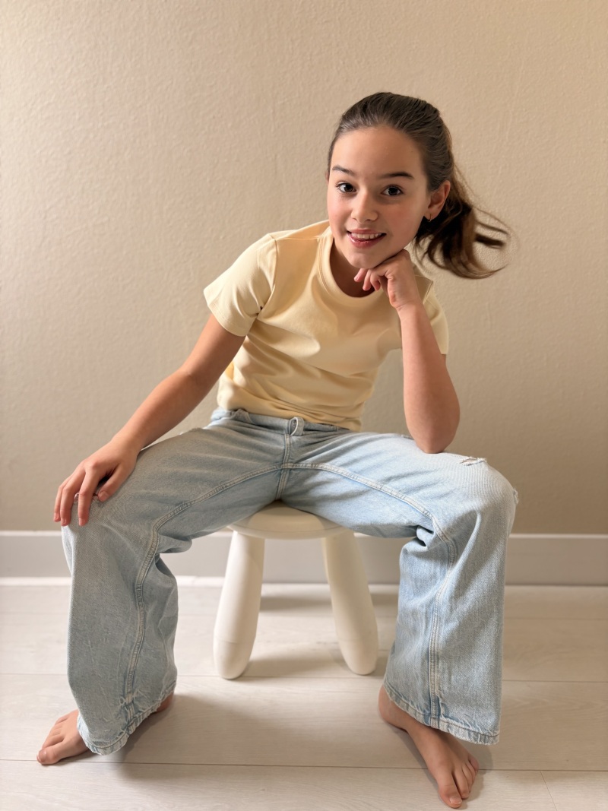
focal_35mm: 26
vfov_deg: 67.3
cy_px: 406
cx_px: 304
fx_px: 609
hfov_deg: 53.1
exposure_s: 1/106
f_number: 1.6
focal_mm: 5.96
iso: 125
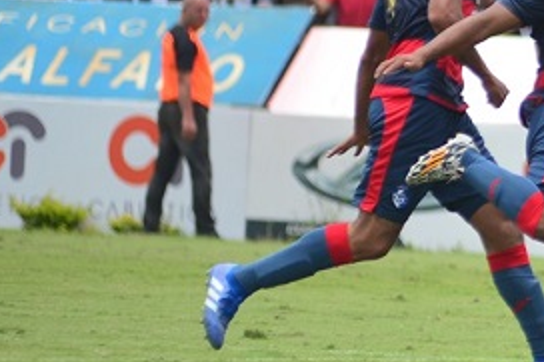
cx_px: 640
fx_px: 7218
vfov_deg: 2.9
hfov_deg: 4.3
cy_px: 13
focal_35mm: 478
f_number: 2.8
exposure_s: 1/3200
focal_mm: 200
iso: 250
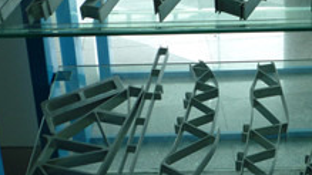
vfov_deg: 16.3
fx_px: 595
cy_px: -12
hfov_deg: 28.0
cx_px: 292
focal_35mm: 72
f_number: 3.3
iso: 100
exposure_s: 1/8
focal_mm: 5.2
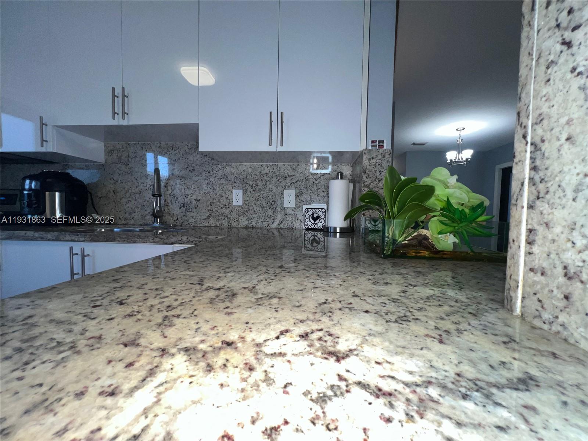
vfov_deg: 89.9
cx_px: 294
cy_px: 220
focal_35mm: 13
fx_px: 221
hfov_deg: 106.2
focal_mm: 1.57
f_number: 1.8
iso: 100
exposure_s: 1/120
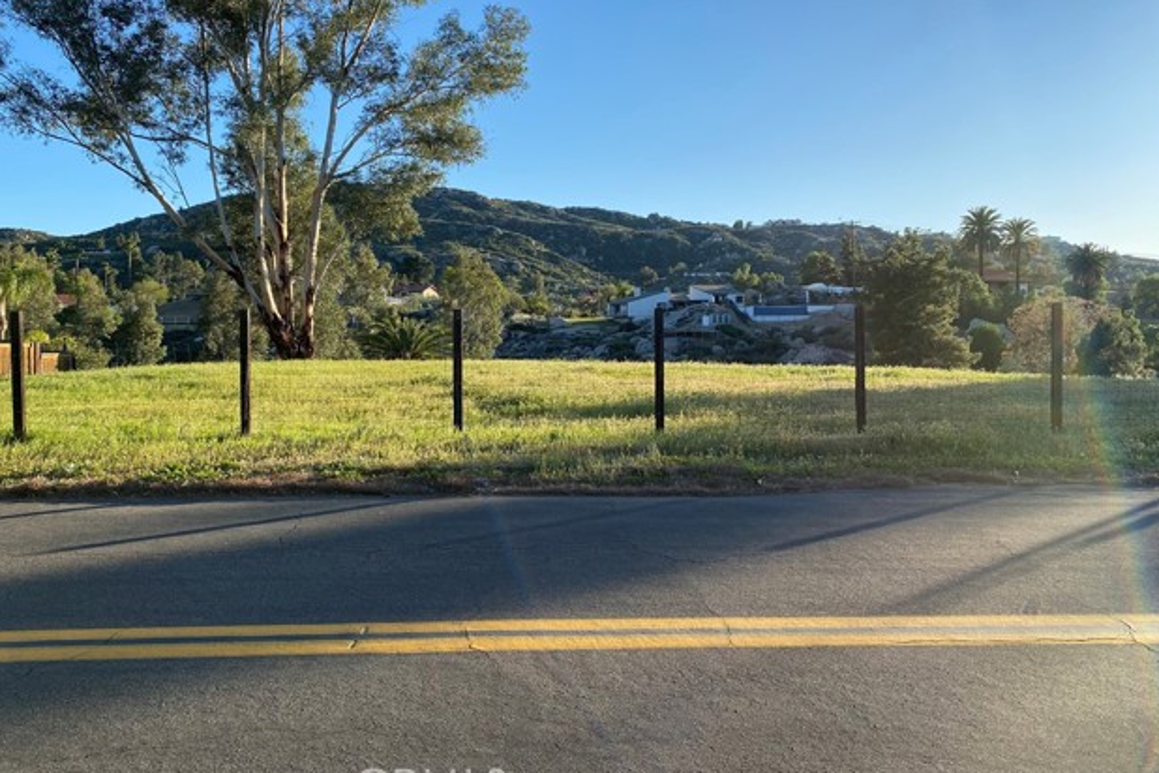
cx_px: 572
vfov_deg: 46.4
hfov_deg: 65.5
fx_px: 901
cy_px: 362
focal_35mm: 28
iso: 32
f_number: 1.8
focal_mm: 4.25
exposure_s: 1/1362
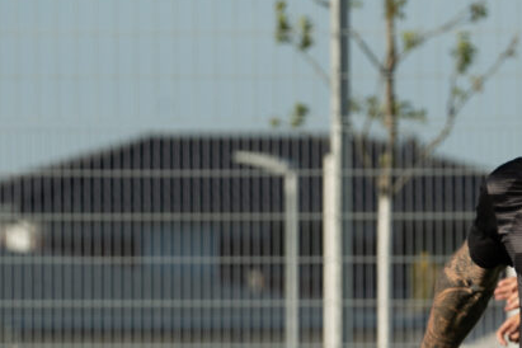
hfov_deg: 1.7
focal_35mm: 1225
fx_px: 17756
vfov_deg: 1.1
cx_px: 526
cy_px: 338
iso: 400
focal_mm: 327.7
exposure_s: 1/1000
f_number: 9
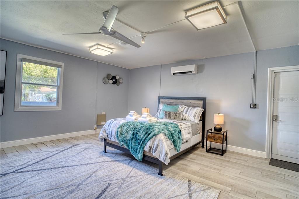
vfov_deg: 67.3
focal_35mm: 18
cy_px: 100
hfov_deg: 90.0
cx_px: 150
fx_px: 149
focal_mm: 18
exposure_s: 1/200
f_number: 5
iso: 400
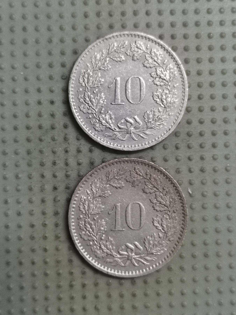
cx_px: 118
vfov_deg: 36.8
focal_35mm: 52
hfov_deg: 28.0
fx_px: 473
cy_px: 158
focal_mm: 4.75
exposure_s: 1/25.7
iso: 400
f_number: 1.8
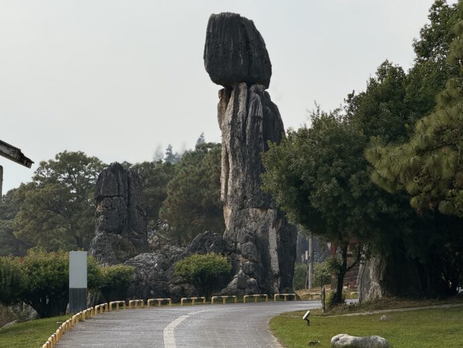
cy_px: 174
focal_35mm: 120
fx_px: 1606
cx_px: 232
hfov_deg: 16.4
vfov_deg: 12.4
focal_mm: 15.66
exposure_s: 1/2439
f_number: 2.8
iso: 50
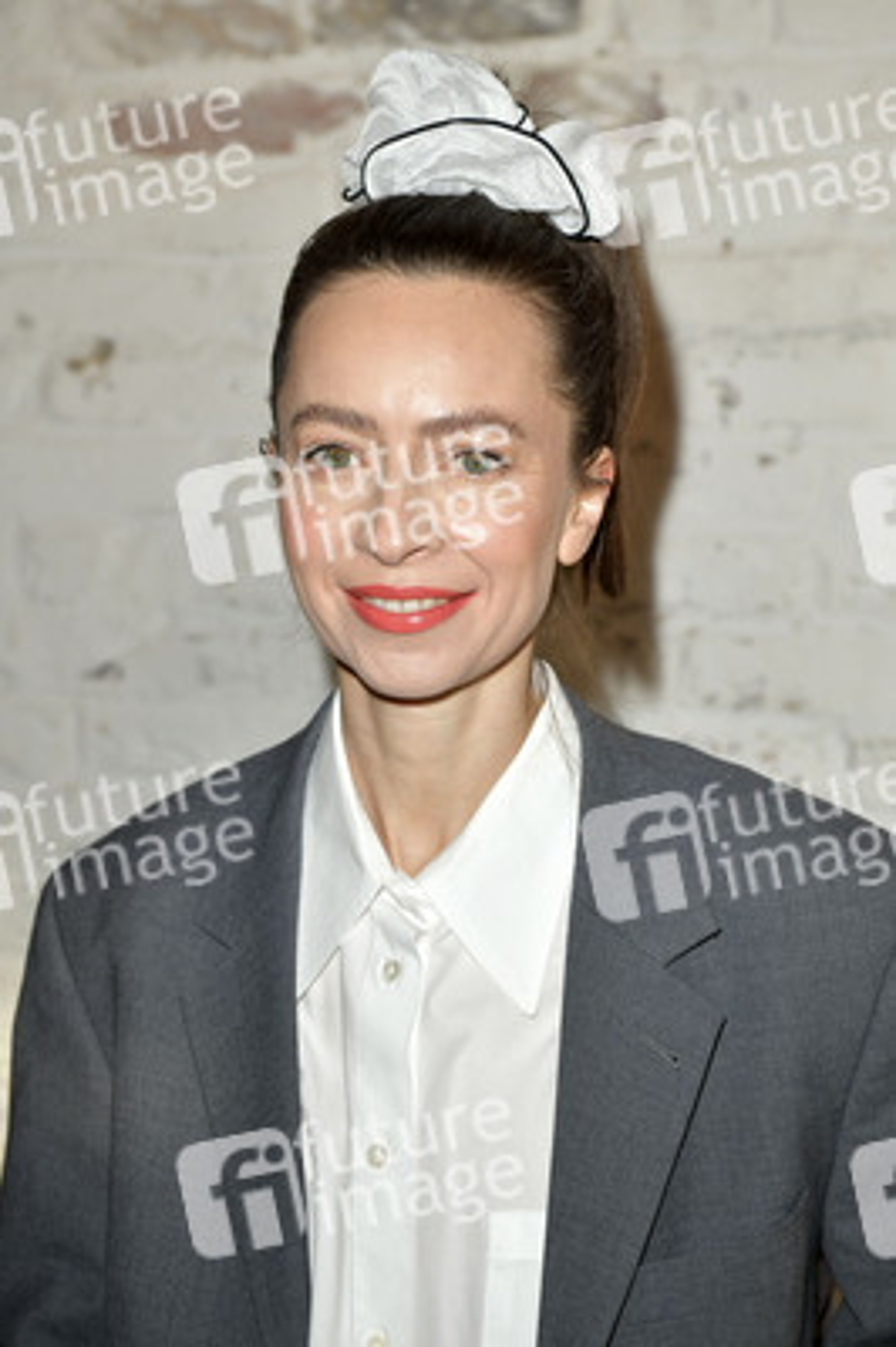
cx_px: 448
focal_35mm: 66
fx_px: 2468
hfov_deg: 20.6
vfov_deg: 30.5
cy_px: 674
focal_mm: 66
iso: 500
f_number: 5.6
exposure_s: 1/200
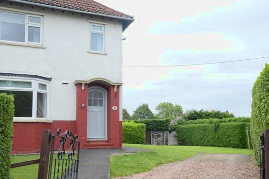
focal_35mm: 38
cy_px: 110
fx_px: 284
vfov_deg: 34.9
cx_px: 139
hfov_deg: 50.7
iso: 400
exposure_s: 1/160
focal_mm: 20
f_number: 6.3
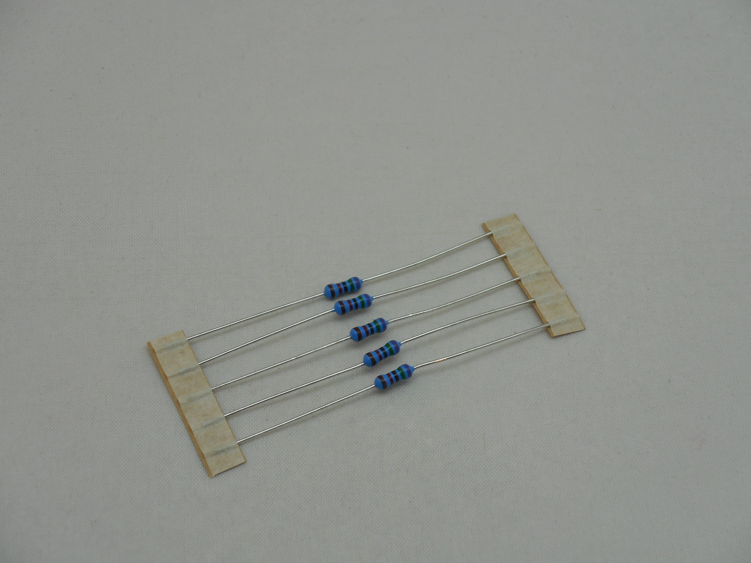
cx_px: 372
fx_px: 2365
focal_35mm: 109
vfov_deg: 13.6
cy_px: 275
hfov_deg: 18.0
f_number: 5.8
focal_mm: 18.2
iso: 140
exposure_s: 1/60
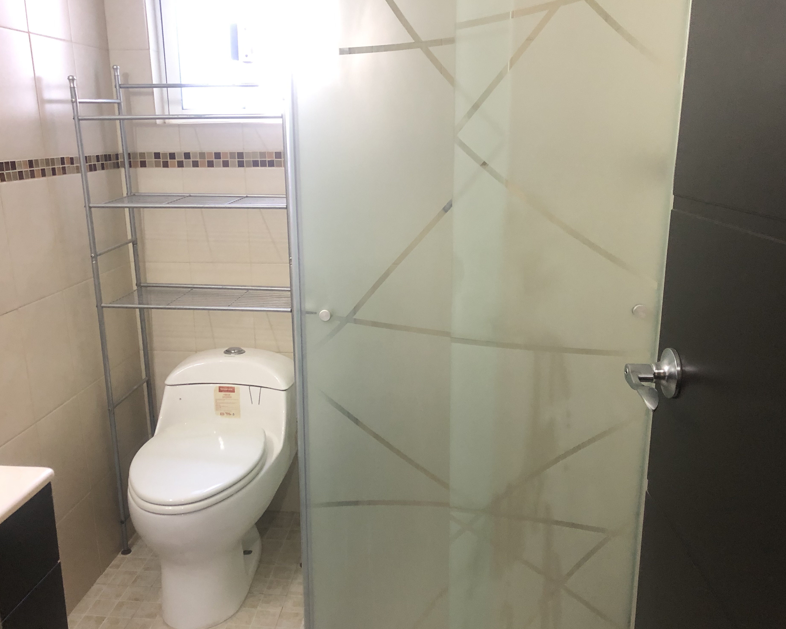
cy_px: 316
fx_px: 698
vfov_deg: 48.5
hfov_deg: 58.7
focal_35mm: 30
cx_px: 376
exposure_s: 1/11
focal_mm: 4
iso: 100
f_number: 1.8
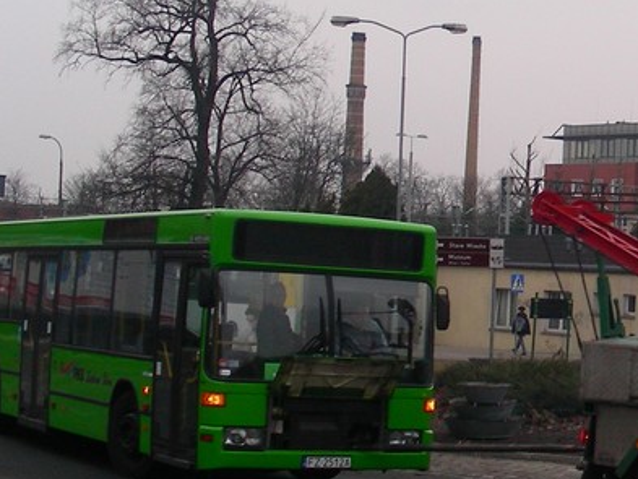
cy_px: 175
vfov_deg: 14.9
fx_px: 1825
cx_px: 714
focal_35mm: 99
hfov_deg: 19.0
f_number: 4
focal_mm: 6.3
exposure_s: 1/140
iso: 50
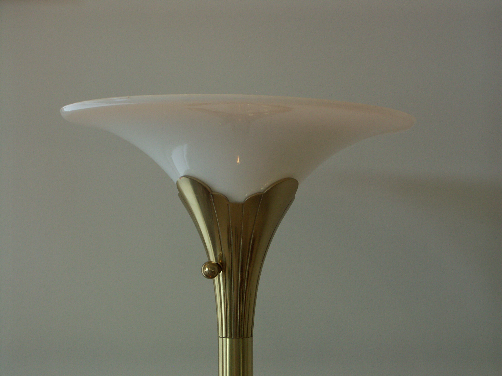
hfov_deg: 30.7
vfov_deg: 23.3
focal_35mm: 63
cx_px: 251
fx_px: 914
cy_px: 188
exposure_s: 1/40
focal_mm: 16.26
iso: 100
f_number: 3.2
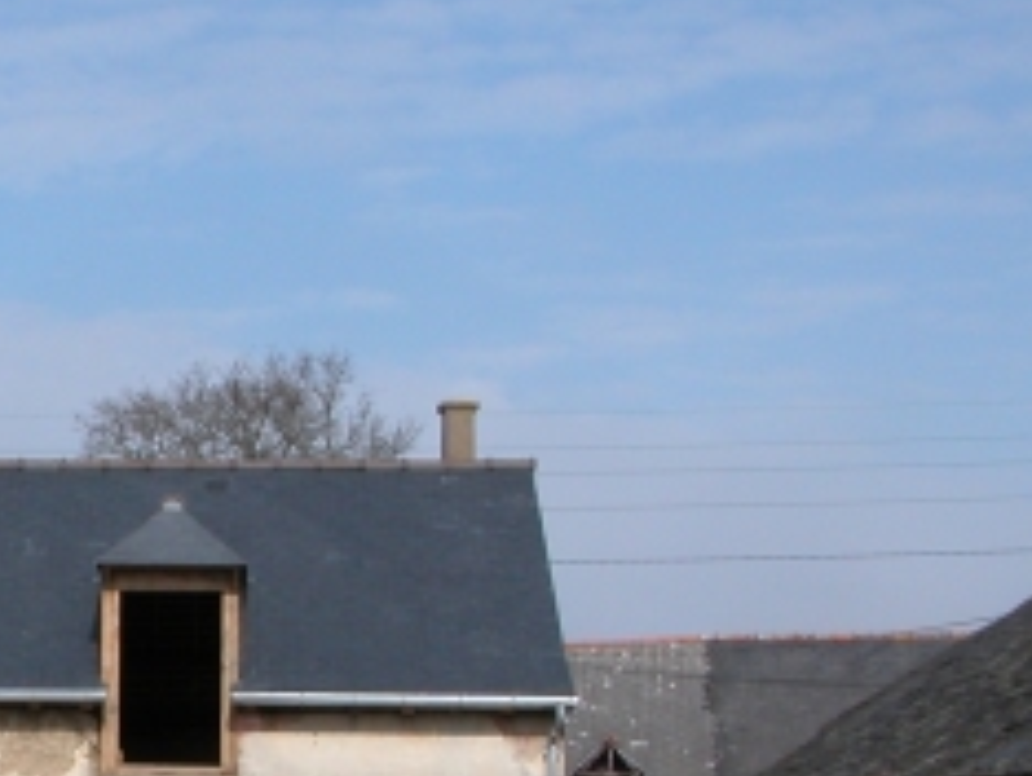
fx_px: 3044
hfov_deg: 18.4
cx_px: -154
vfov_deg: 14.4
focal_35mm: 102
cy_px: 705
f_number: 7.1
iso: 100
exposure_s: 1/390
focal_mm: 8.9
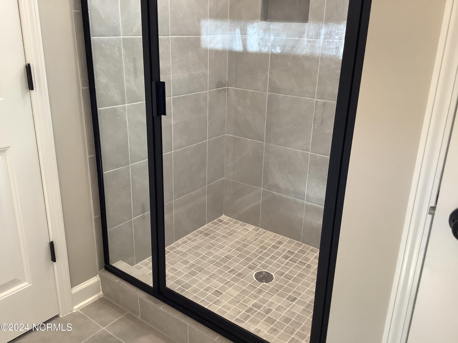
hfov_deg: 58.4
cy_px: 172
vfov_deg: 45.4
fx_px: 410
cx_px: 229
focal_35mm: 31
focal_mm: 3.3
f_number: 2.4
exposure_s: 1/60
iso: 160
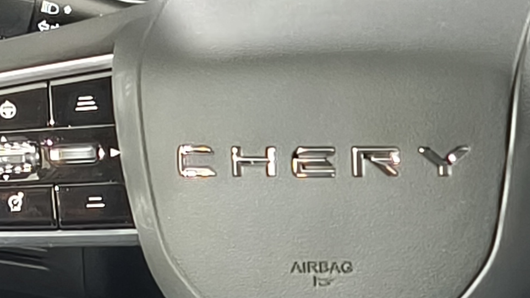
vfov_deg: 6.4
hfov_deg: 10.9
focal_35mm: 190
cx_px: 799
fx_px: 2671
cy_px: 201
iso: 2500
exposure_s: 1/25
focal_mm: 5.35
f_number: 1.7
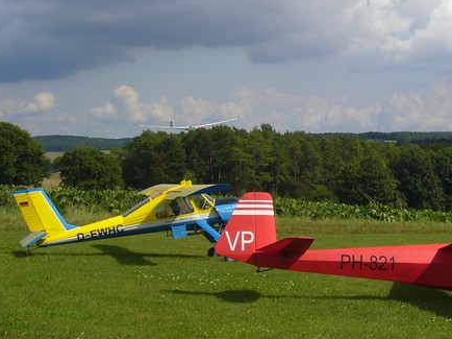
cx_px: 343
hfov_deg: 23.3
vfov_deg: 17.8
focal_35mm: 83
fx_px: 1083
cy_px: 144
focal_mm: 7.5
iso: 80
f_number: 6.3
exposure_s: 1/400
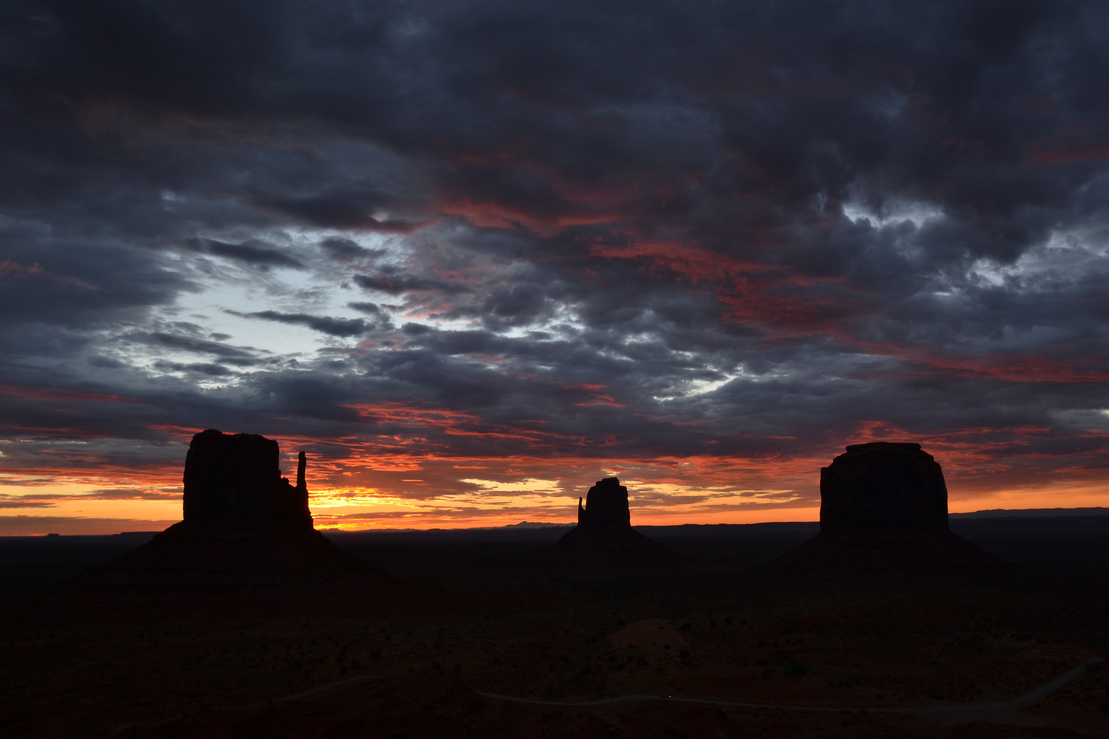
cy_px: 370
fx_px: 924
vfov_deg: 43.6
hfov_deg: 61.9
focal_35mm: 30
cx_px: 554
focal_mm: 20
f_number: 16
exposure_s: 1/6
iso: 100
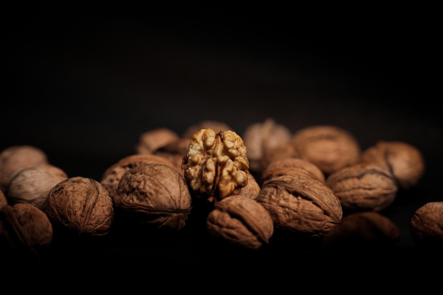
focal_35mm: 70
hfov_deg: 28.8
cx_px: 222
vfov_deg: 19.5
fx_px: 861
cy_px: 148
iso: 500
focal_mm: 70
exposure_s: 1/125
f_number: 4
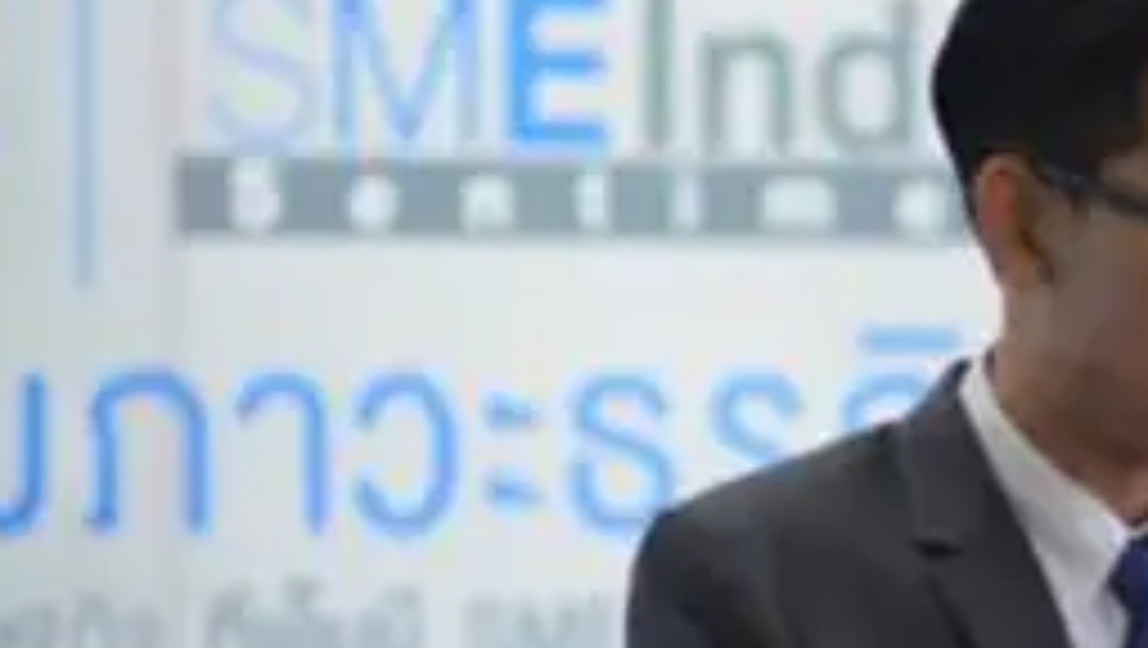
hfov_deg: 7.9
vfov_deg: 4.5
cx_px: 936
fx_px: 8288
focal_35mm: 272
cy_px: 518
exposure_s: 1/1000
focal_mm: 85
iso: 2500
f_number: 1.4
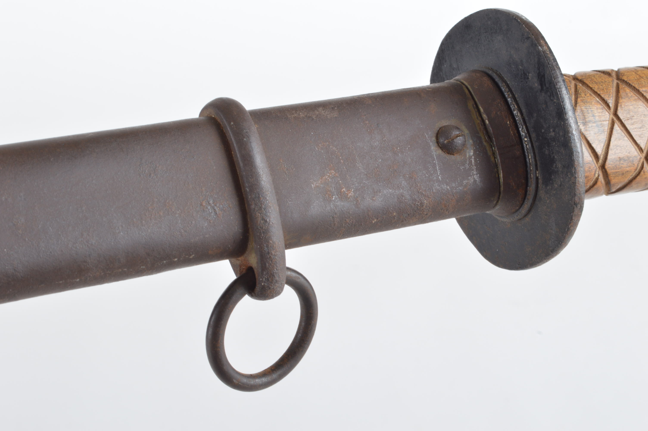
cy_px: 216
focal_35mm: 82
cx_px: 324
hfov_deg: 24.6
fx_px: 1484
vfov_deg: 16.5
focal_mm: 55
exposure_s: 1/125
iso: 200
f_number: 18
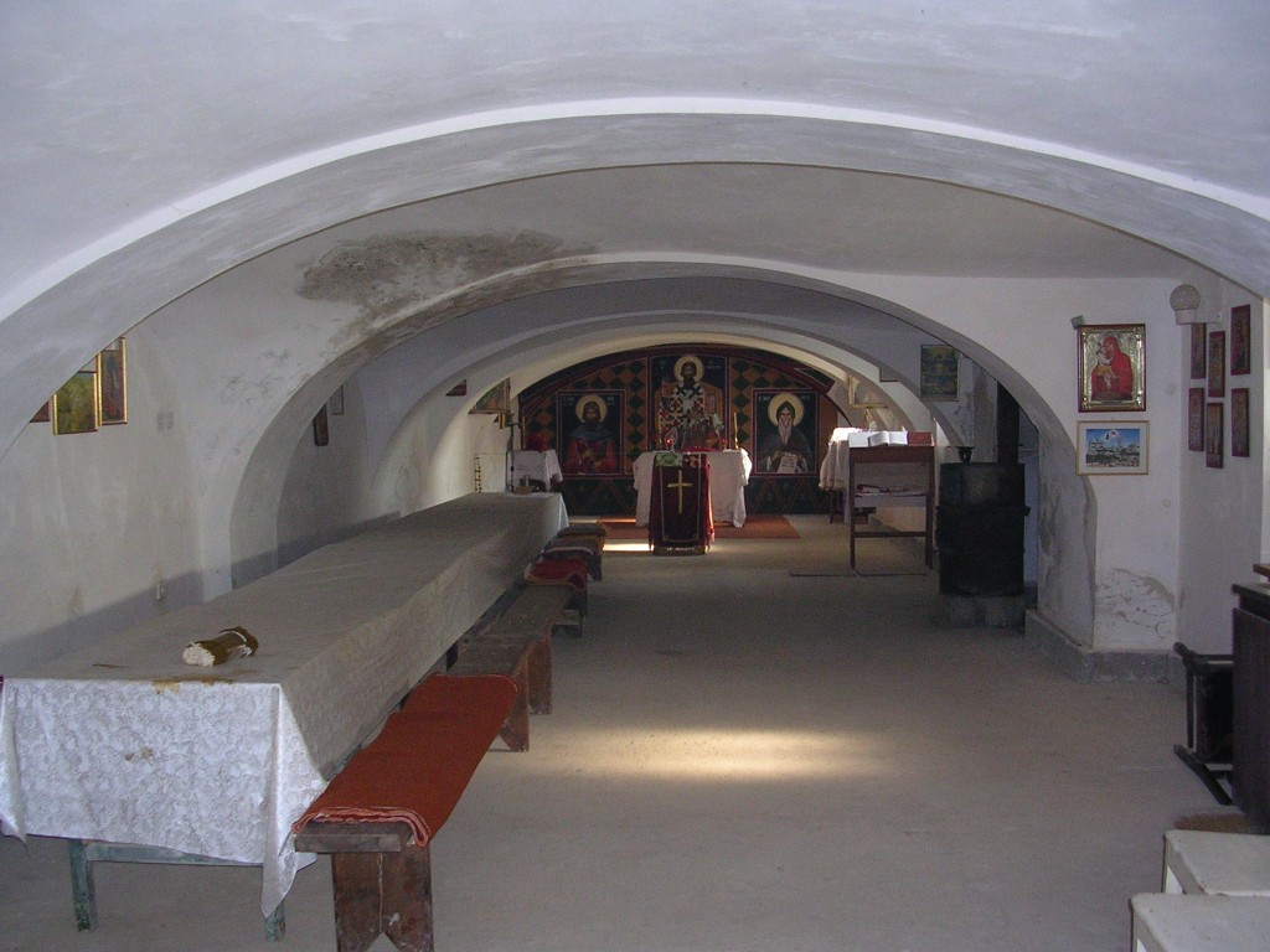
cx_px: 635
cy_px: 476
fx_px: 1394
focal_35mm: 38
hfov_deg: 49.0
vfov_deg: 37.7
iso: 127
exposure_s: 1/60.1
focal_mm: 5.8
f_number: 2.8
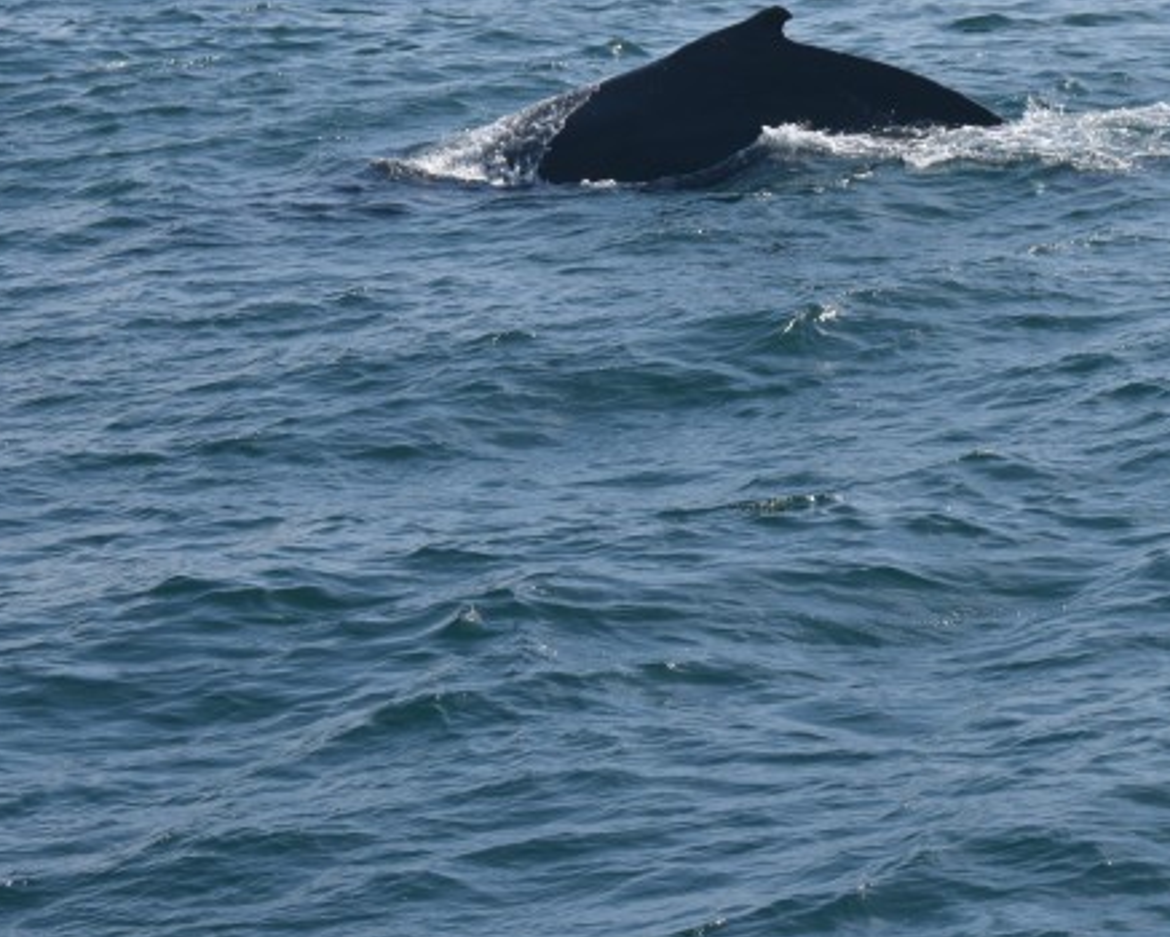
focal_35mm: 191
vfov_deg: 8.1
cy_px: 51
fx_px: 6622
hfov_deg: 10.1
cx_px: 760
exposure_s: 1/1600
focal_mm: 55
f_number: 5.6
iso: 200
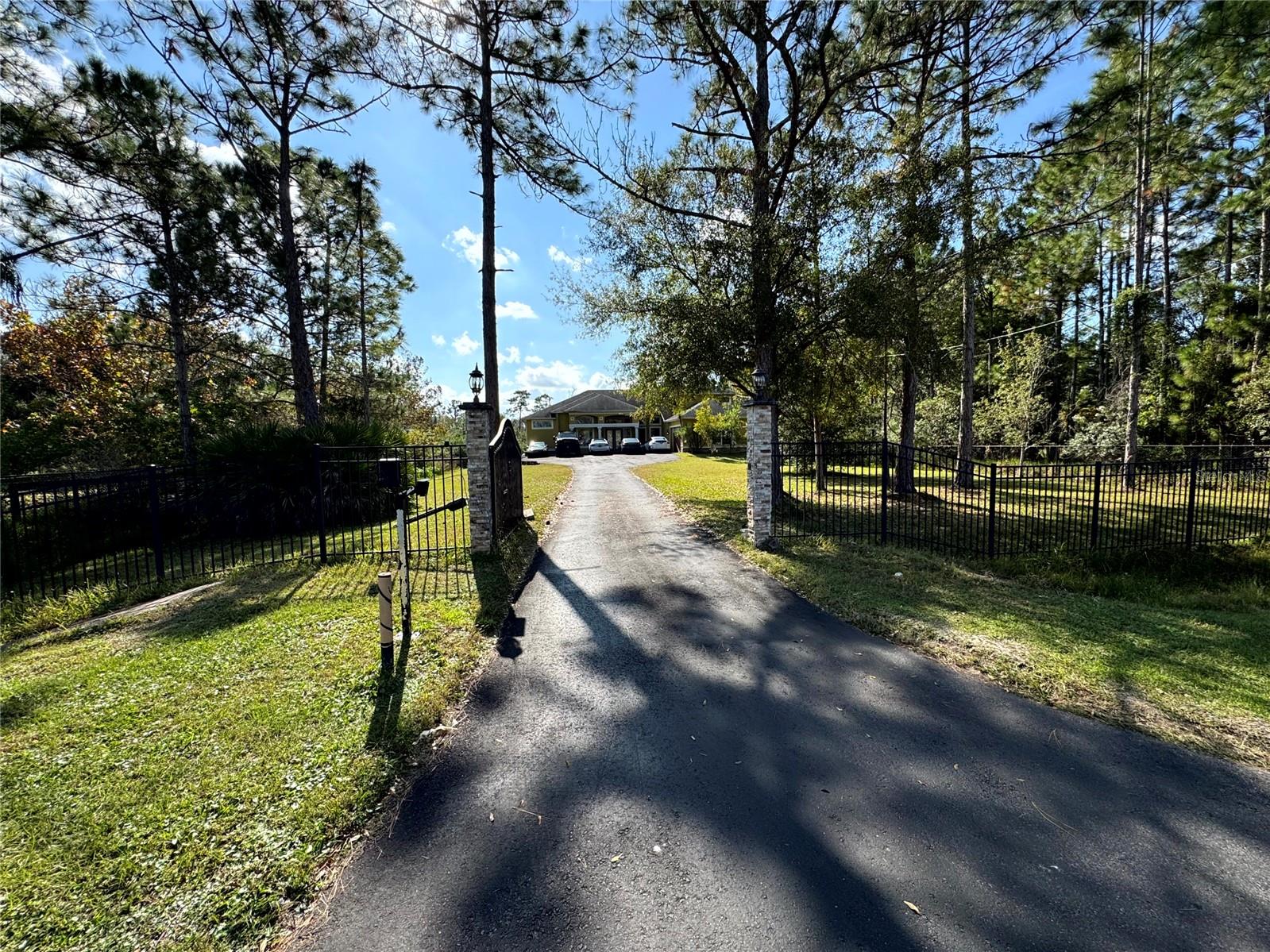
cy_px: 476
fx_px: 514
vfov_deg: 85.7
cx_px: 635
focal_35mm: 14
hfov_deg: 102.1
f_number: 2.2
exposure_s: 1/1395
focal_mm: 2.22
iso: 50
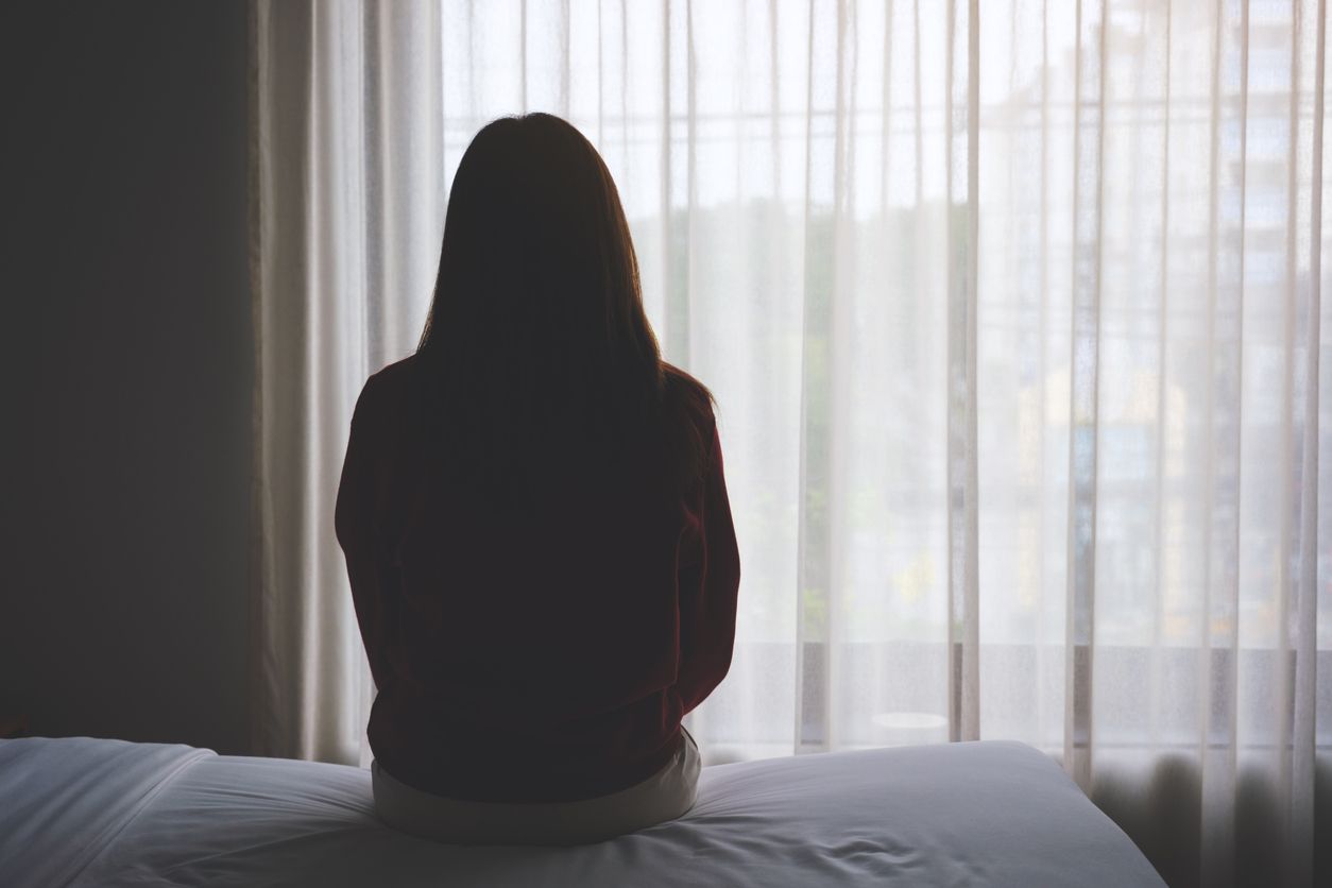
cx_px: 666
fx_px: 1739
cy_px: 444
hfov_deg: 41.9
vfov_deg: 28.6
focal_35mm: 47
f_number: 2.8
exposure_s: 1/105
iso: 160
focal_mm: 31.1
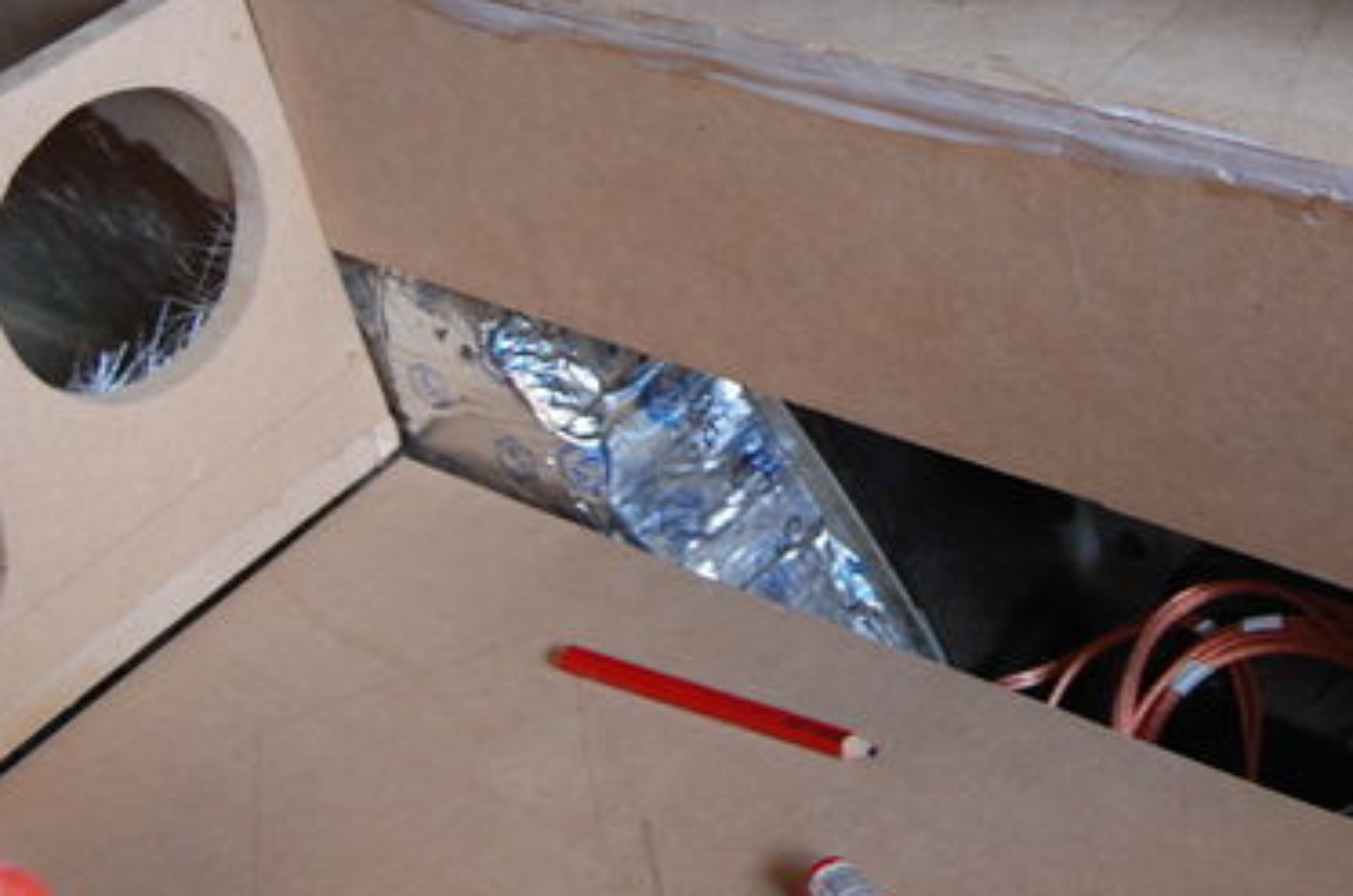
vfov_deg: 20.0
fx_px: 2513
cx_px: 896
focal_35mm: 67
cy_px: 174
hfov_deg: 29.9
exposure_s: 1/25
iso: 800
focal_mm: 26
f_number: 4
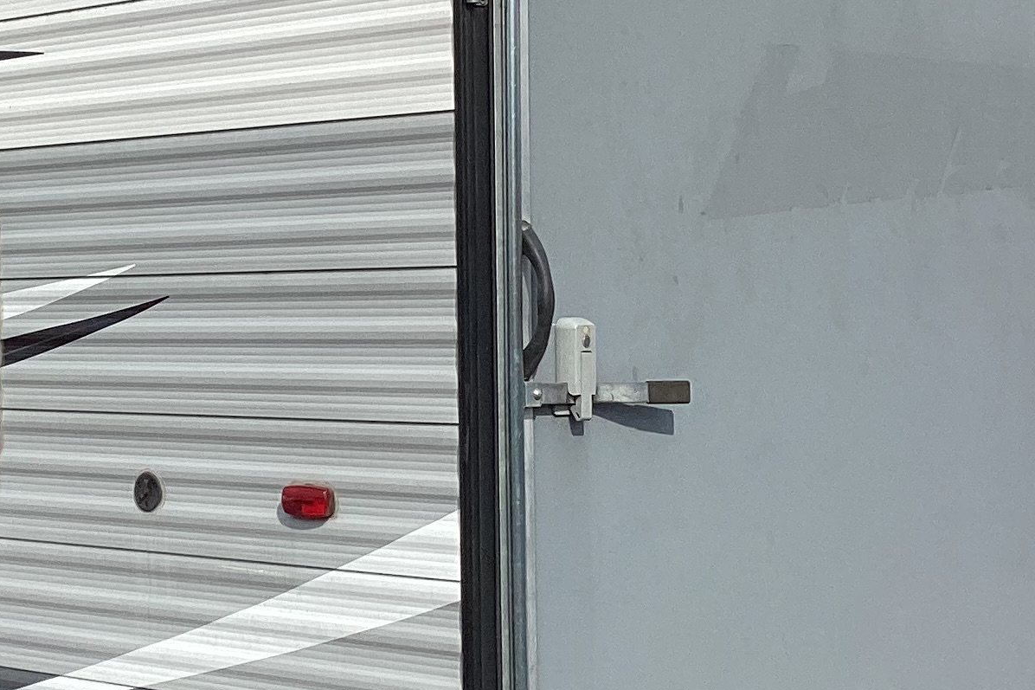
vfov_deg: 15.5
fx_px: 2529
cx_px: 149
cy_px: 312
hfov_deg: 22.7
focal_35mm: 88
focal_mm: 3.3
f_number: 2.4
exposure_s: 1/1812
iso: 25
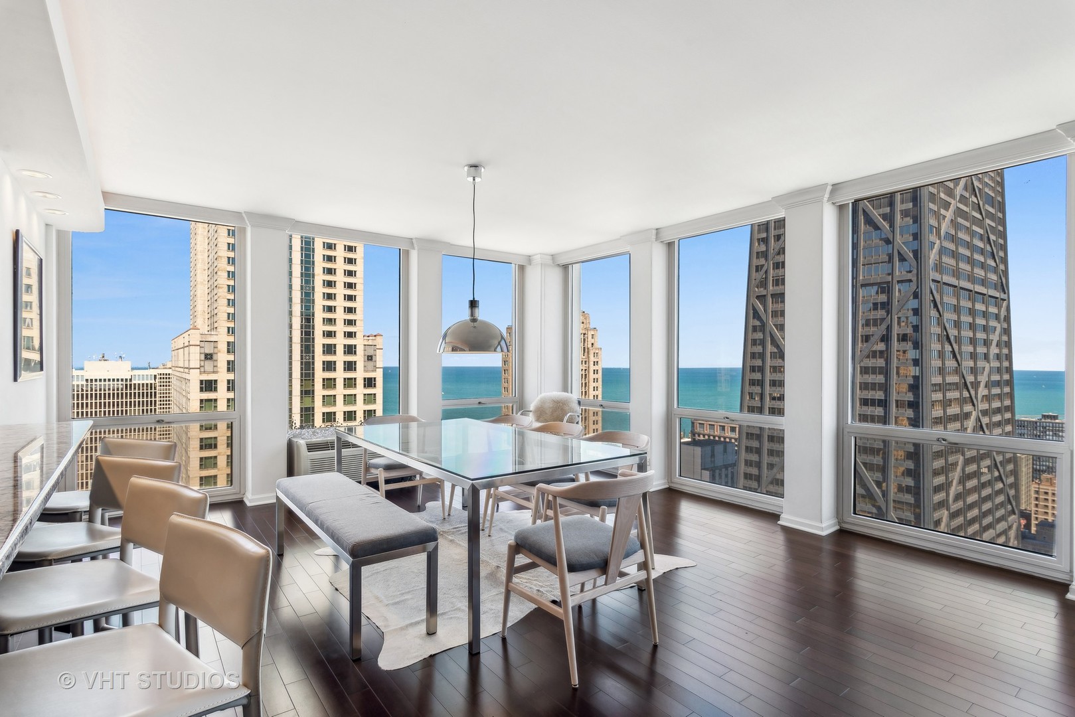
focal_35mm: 17
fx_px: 508
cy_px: 358
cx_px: 538
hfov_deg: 93.3
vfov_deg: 70.5
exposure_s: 1/30
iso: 200
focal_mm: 17
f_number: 8
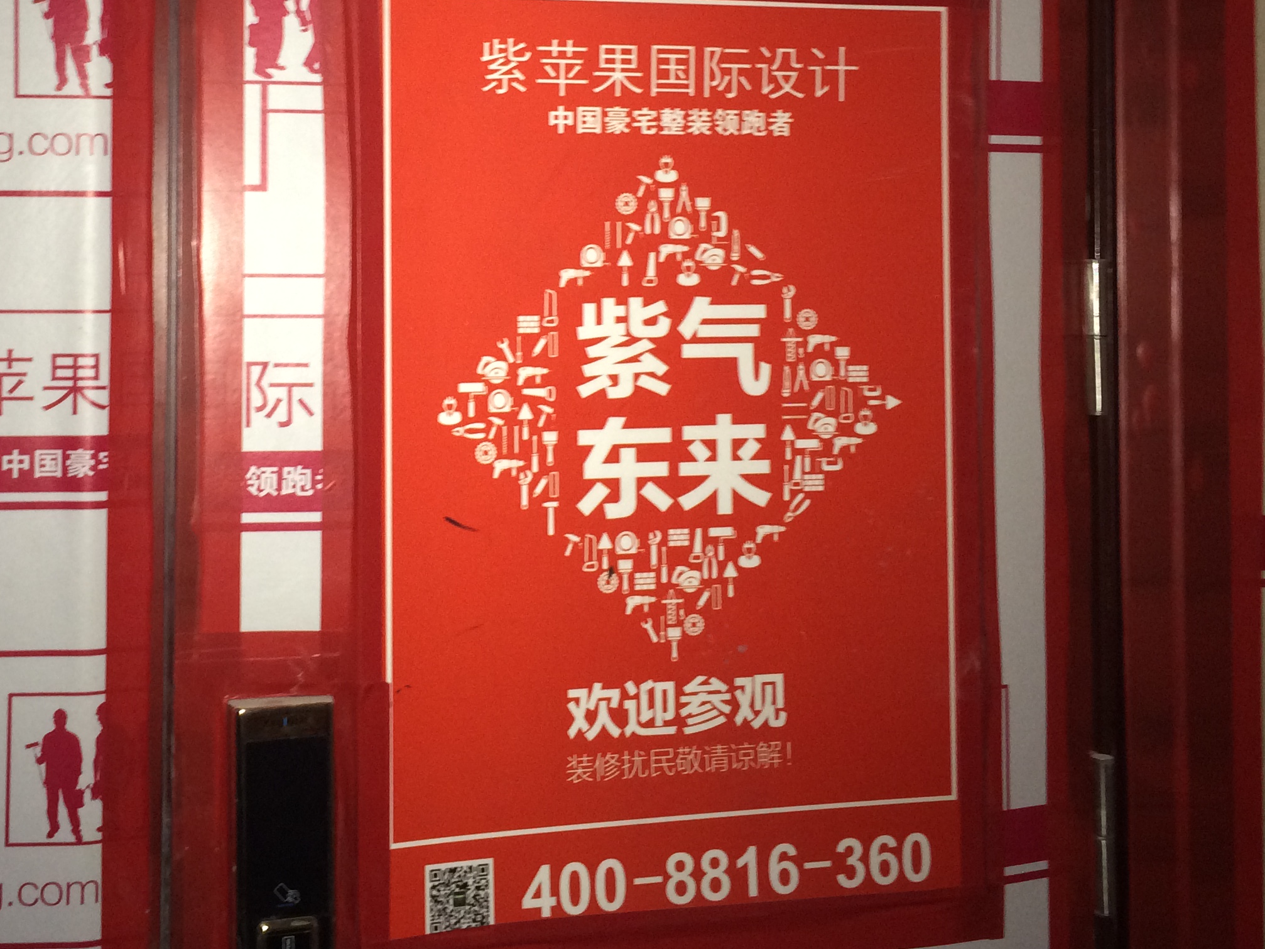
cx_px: 397
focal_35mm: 47
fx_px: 1717
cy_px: 212
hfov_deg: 39.8
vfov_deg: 30.2
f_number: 2.2
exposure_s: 1/16
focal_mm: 4.15
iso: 160
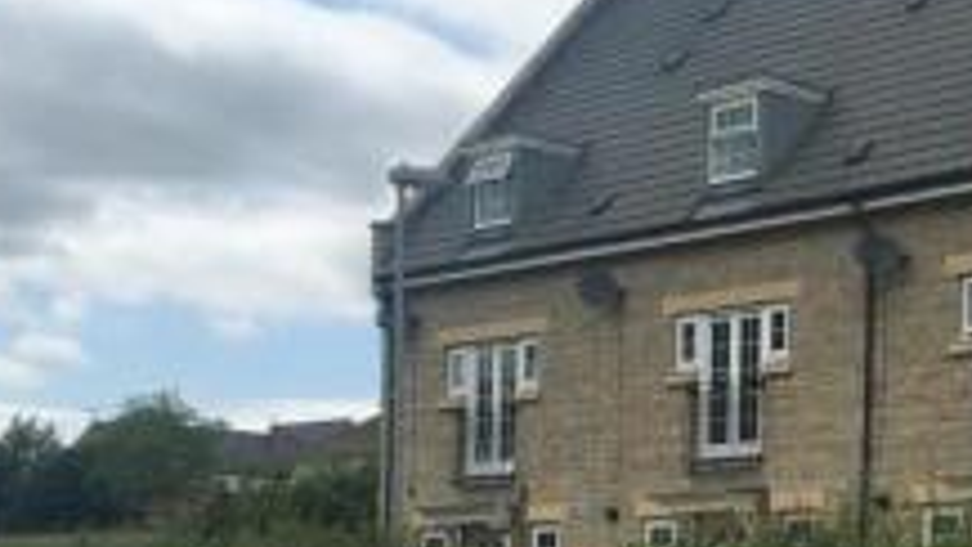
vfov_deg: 14.1
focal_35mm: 85
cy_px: 518
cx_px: 1028
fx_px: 2190
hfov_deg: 23.7
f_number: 2.2
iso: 25
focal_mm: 4.15
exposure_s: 1/1789
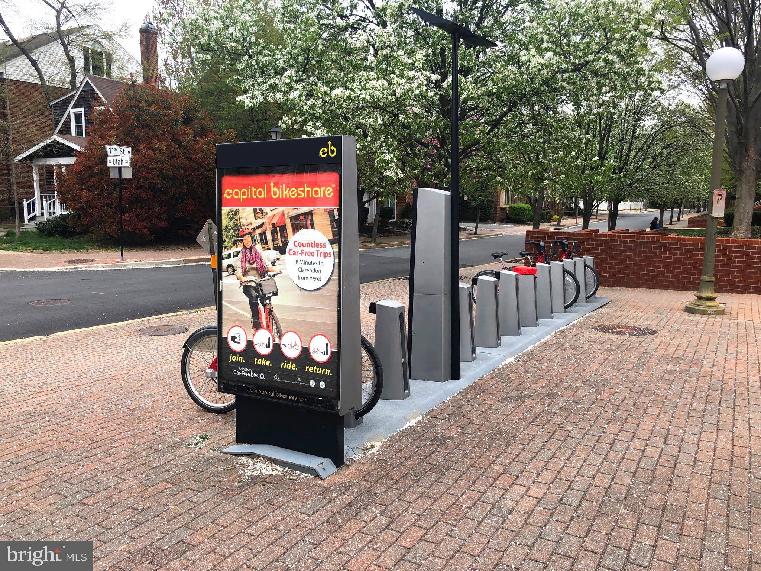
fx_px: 616
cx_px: 380
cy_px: 286
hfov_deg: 63.4
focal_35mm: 28
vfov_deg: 49.7
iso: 20
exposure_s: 1/436
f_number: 1.8
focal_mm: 4
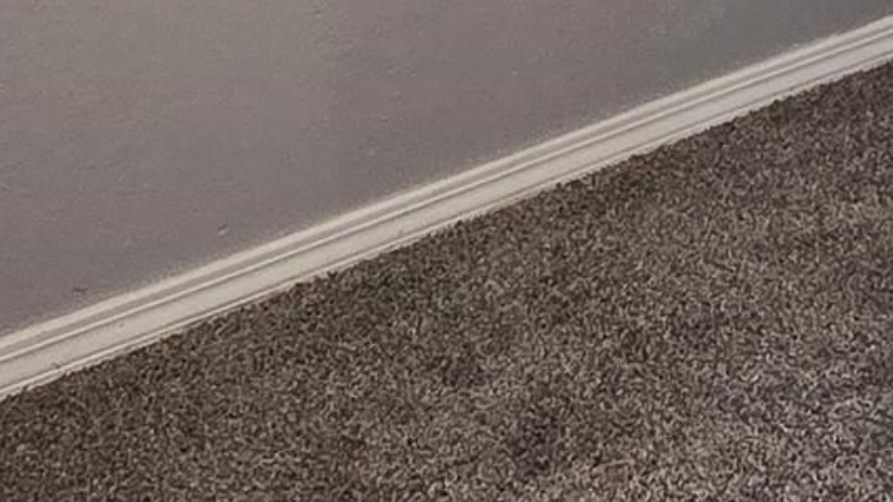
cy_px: -613
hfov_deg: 25.8
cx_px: 710
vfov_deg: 12.4
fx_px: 1918
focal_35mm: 81
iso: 160
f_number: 2.2
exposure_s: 1/60
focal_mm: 2.2
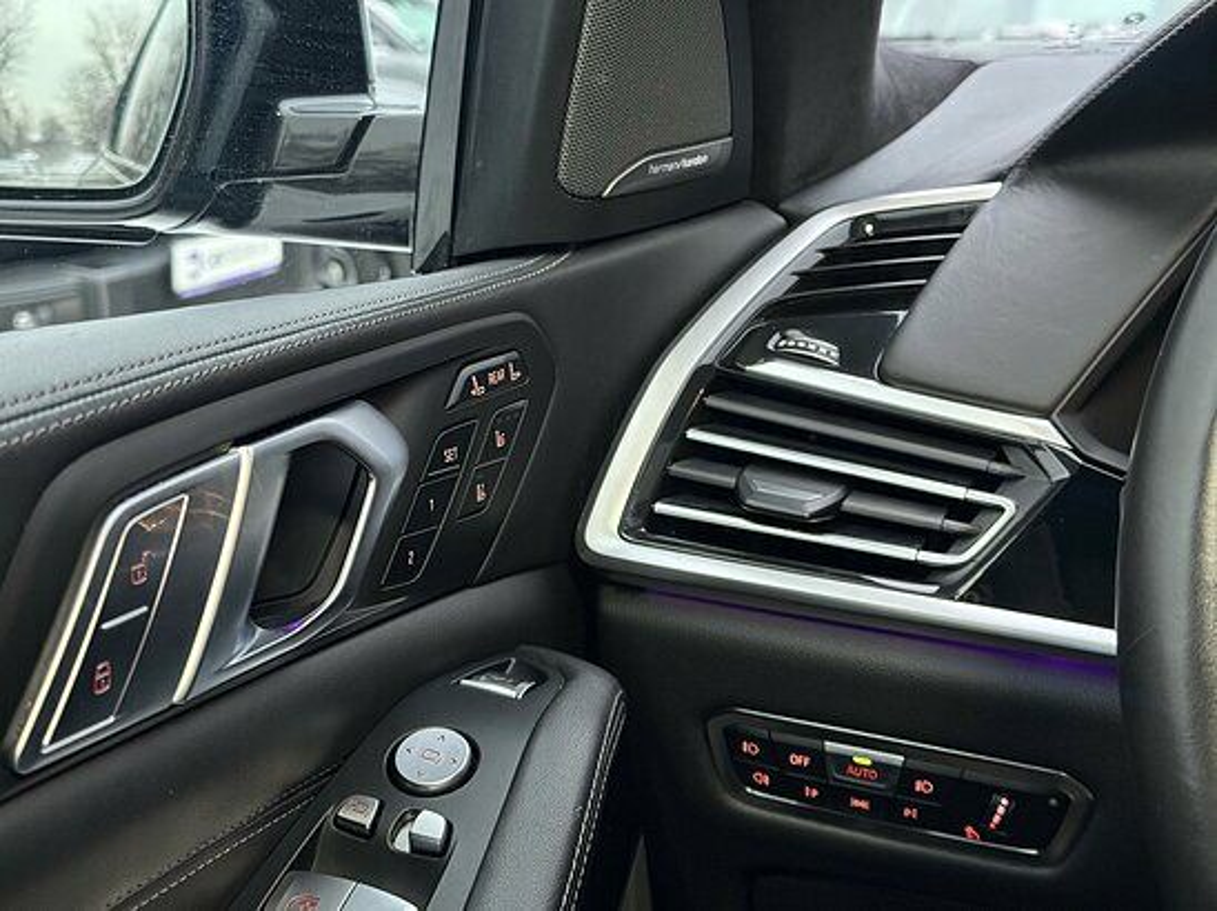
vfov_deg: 30.2
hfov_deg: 39.7
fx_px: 1686
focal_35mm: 48
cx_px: 608
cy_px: 456
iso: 500
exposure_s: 1/27
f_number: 1.78
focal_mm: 6.76
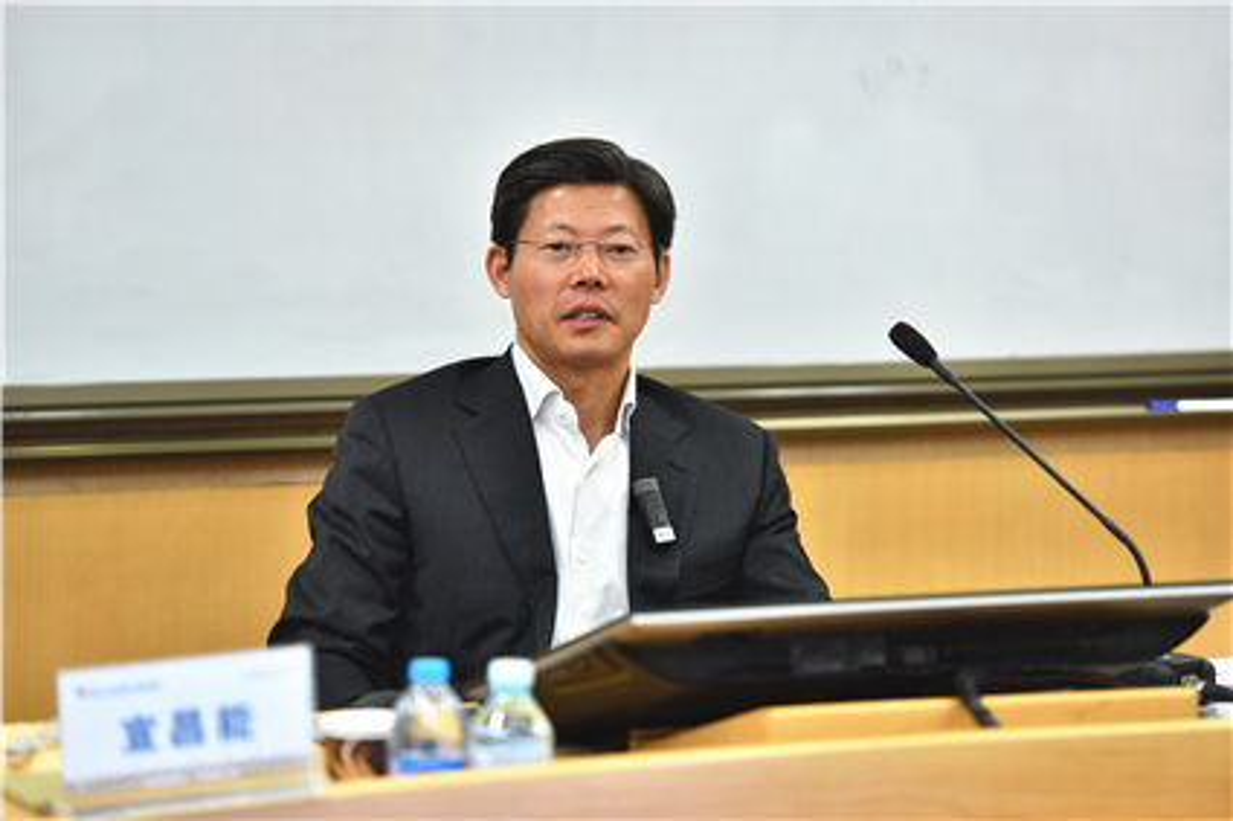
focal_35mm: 155
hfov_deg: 13.3
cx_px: 616
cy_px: 410
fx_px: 5306
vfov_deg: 8.8
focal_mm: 155
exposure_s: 1/125
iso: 1250
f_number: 3.2
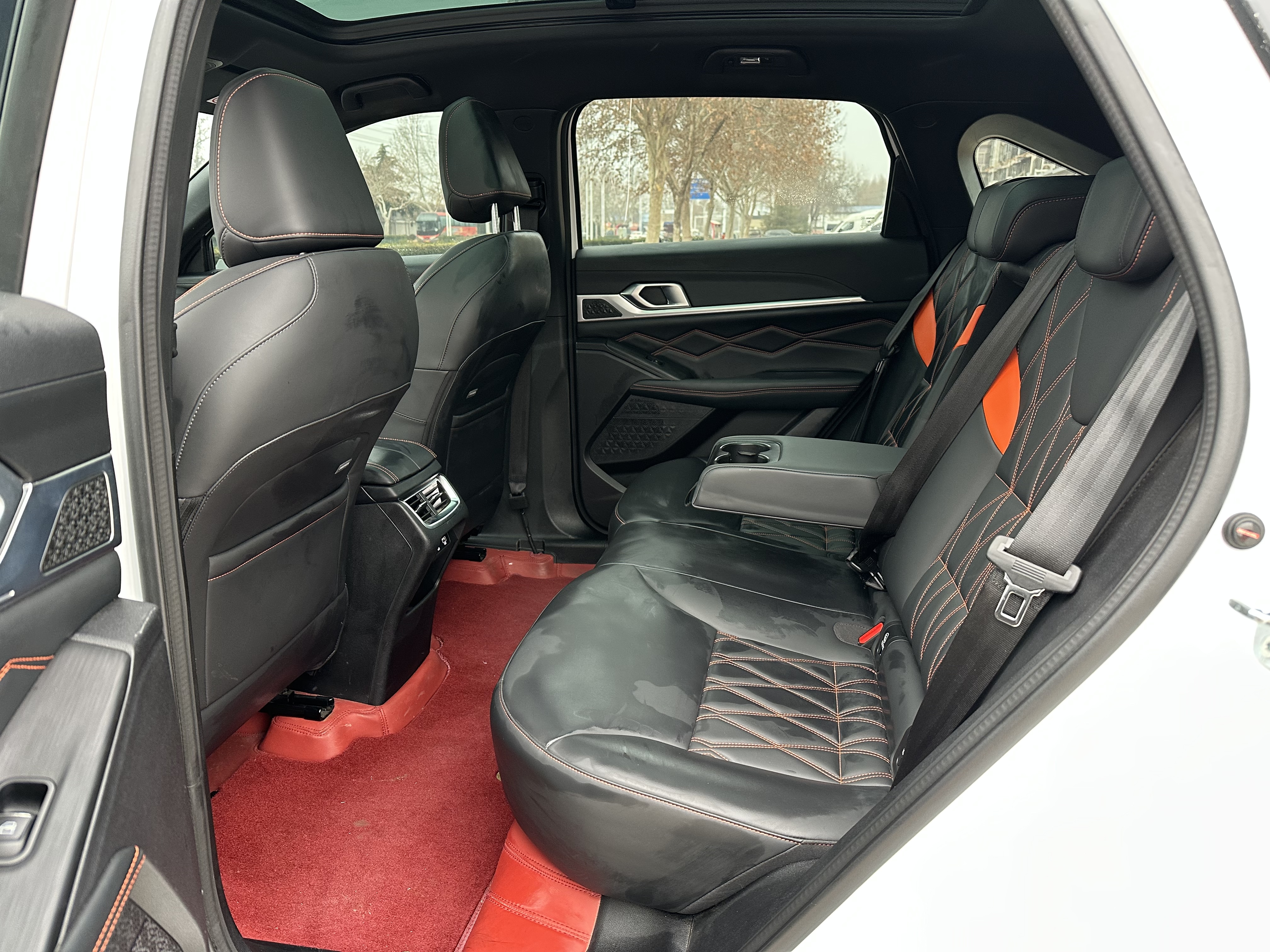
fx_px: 881
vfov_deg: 56.8
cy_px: 476
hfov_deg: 71.6
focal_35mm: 24
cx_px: 635
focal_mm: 6.86
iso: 250
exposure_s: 1/92
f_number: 1.78
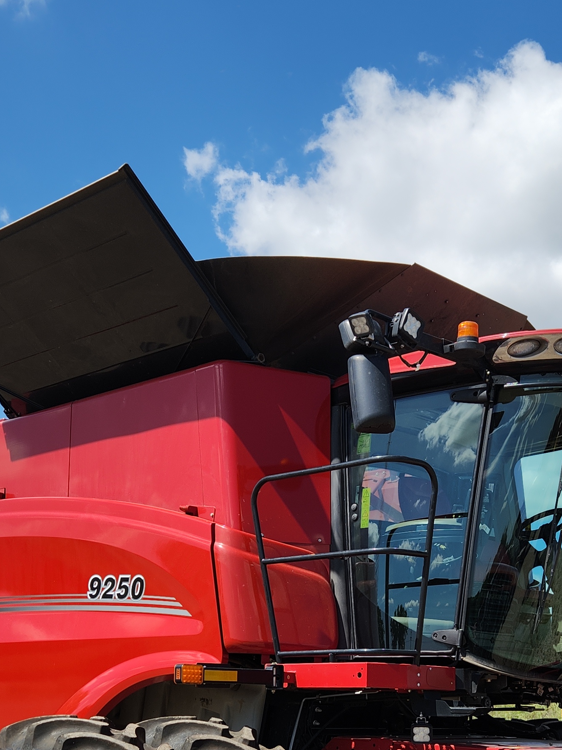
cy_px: 600
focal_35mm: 52
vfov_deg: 35.6
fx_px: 1126
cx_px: 306
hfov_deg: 28.0
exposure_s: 1/1623
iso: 20
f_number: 1.8
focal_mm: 5.4
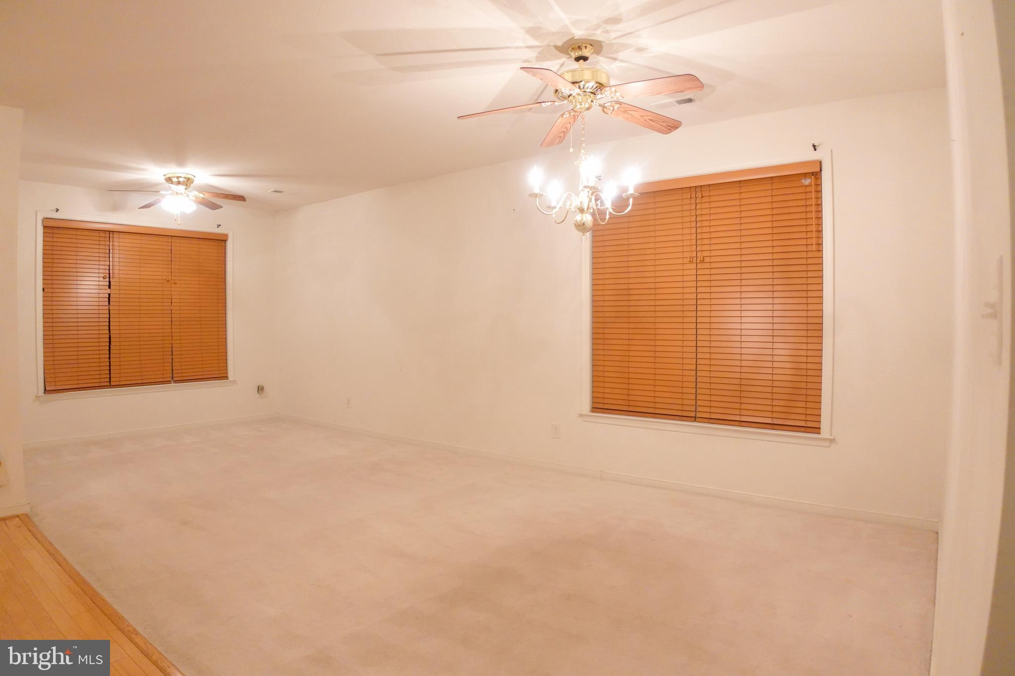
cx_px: 508
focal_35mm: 24
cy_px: 338
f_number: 1.8
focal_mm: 9.4
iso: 1600
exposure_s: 1/250
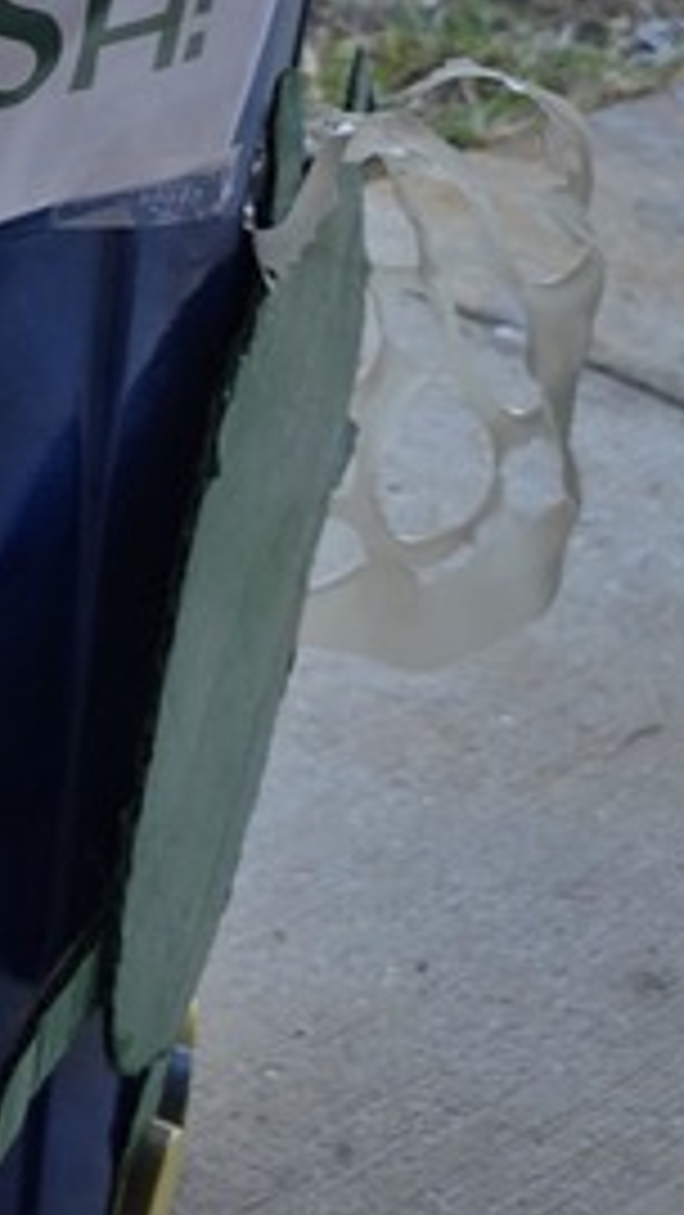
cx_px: -549
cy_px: -4
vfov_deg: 21.6
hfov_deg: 11.8
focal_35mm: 95
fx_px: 3061
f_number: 1.7
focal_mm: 6.3
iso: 80
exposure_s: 1/2186
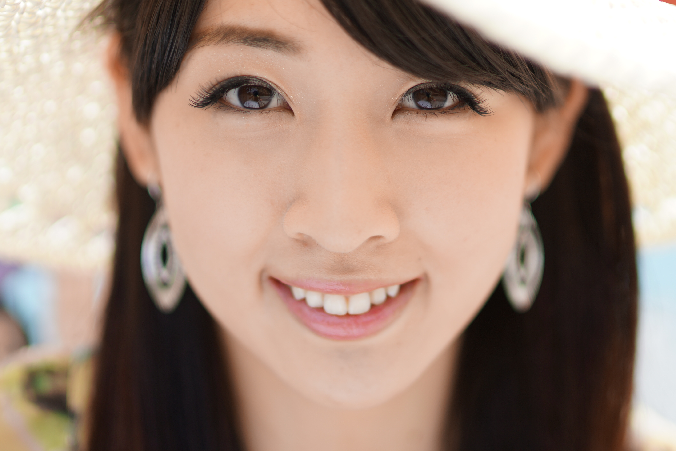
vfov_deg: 19.2
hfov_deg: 28.5
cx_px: 346
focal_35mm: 71
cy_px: 174
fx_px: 1333
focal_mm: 50
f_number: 1.4
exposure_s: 1/2500
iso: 100
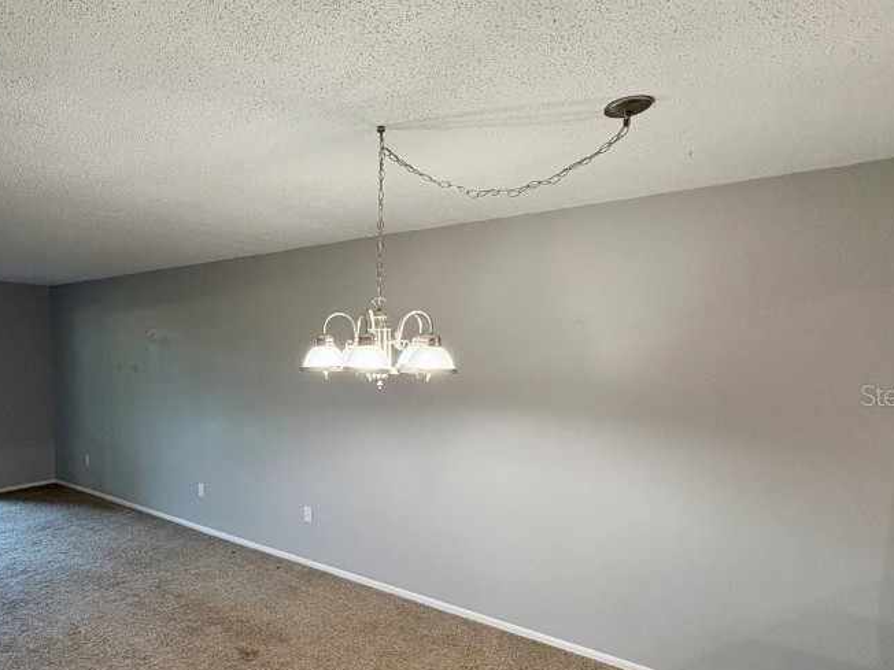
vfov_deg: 60.7
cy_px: 395
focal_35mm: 22
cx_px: 288
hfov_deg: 73.7
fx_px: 568
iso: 250
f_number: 2.2
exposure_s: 1/120
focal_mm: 2.22
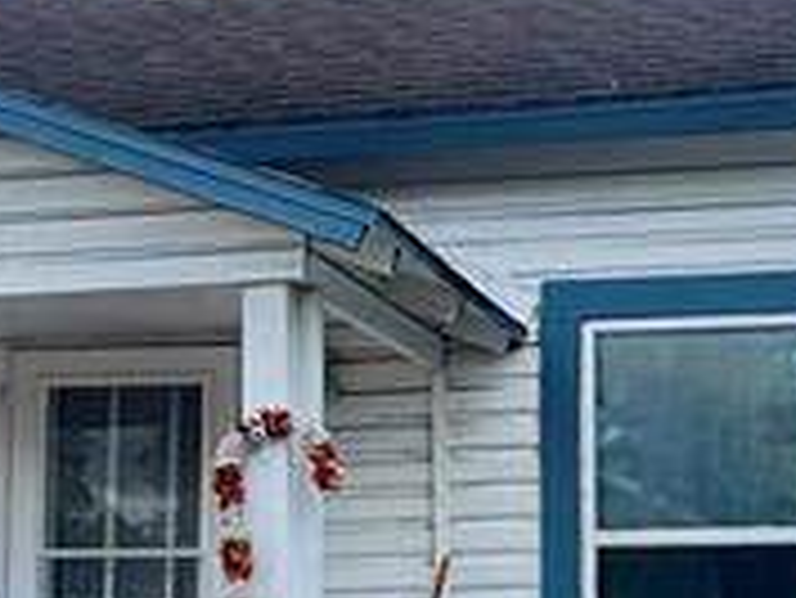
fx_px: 1864
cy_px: 513
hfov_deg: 23.7
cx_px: 648
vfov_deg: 18.0
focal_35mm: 81
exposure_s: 1/1006
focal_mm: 2.22
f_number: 2.2
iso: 40
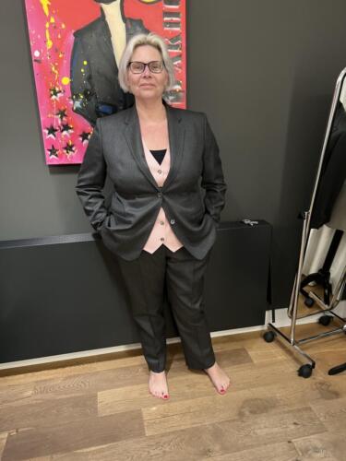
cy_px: 230
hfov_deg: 53.1
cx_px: 173
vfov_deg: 67.3
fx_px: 347
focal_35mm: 26
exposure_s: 1/50
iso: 250
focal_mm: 5.7
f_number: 1.5
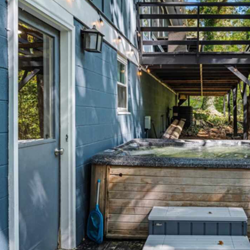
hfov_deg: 42.7
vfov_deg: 44.9
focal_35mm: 37
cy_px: 113
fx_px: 302
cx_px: 202
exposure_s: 1/60
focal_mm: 24
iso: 500
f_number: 8
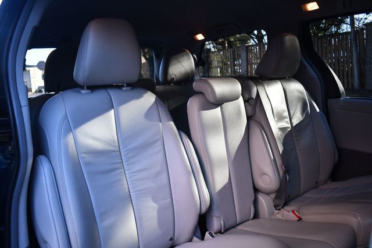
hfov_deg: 62.0
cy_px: 124
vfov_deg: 43.6
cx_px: 186
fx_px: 310
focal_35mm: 30
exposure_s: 1/200
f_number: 3.8
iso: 800
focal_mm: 20
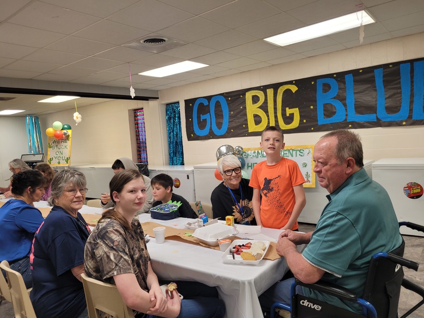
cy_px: 159
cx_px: 212
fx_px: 318
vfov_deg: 53.1
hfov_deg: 67.3
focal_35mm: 26
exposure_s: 1/120
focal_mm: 5.4
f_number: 1.8
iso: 160
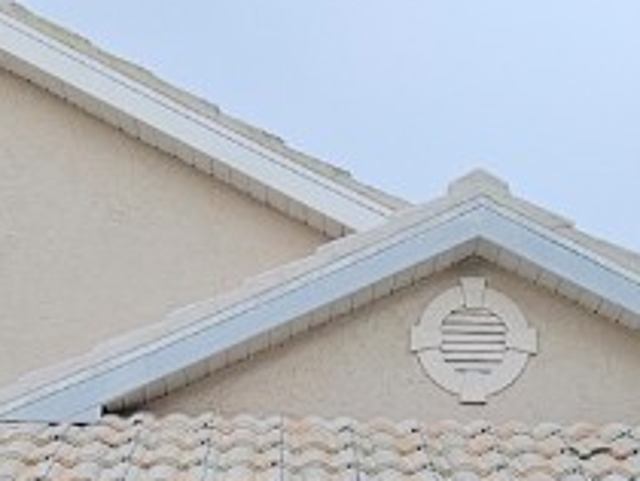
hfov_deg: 17.5
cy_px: 664
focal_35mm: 112
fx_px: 2073
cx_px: 332
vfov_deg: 12.7
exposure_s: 1/180
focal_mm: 5.4
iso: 125
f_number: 1.8
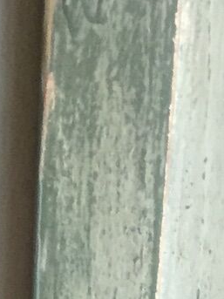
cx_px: 44
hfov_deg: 8.6
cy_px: 502
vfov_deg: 10.8
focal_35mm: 173
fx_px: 1494
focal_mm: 4.15
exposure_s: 1/33
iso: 64
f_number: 2.2
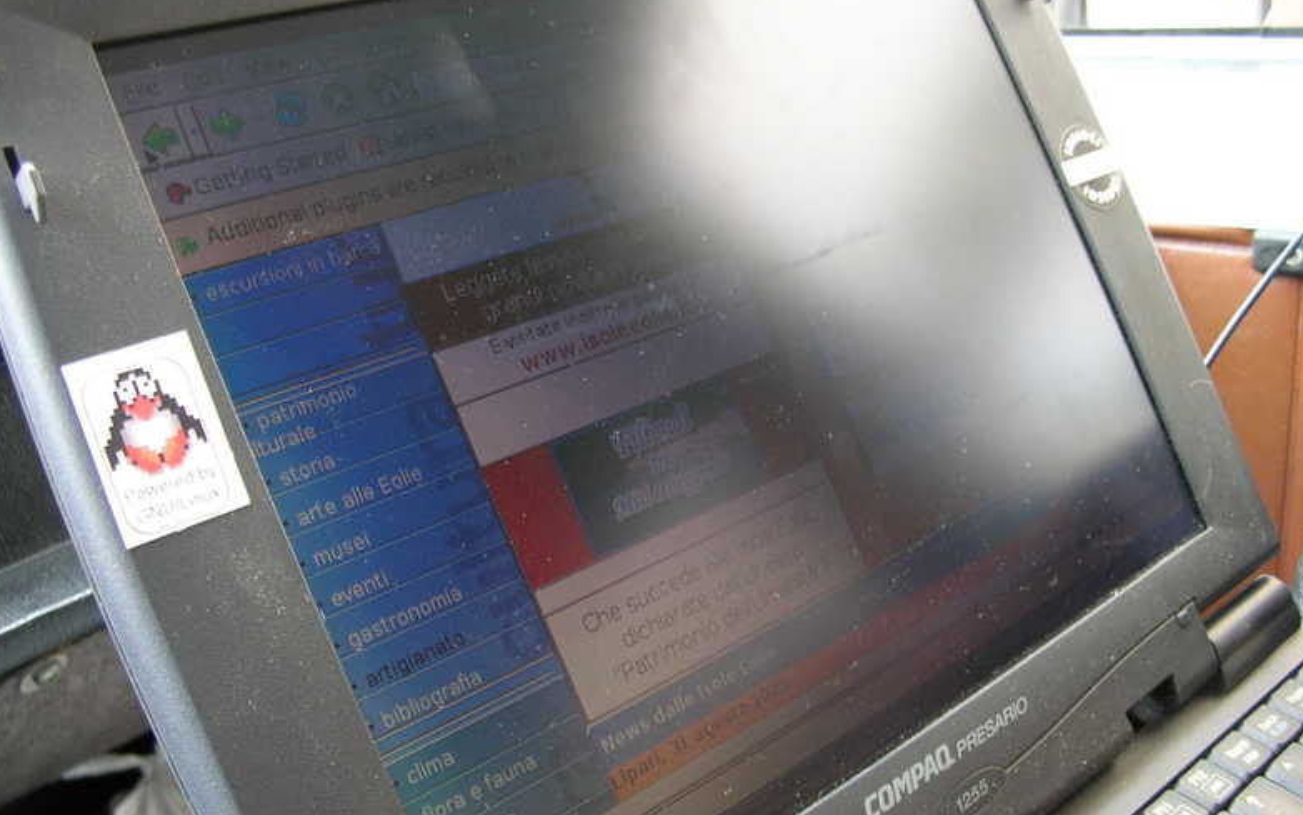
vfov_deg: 32.8
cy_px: 438
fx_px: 1385
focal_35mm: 39
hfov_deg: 50.4
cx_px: 647
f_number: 2.7
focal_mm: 6
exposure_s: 1/4.1
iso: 50
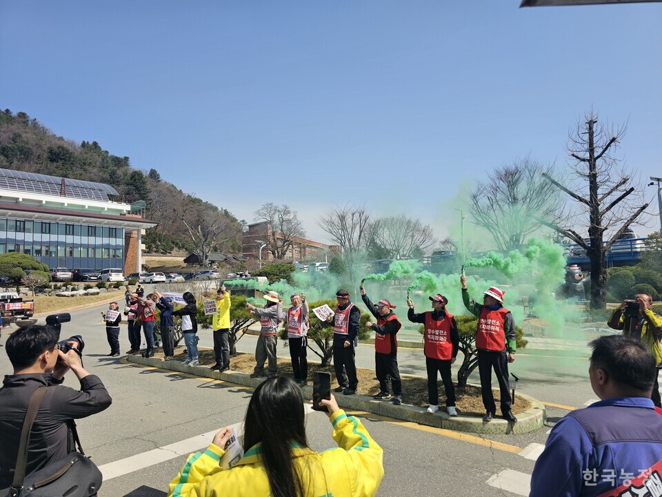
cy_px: 248
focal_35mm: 23
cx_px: 331
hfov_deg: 73.9
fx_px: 440
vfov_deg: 58.9
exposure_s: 1/629
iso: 10
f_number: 1.7
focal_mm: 6.3
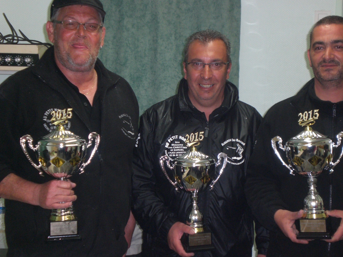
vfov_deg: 21.0
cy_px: 139
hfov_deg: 27.8
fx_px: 694
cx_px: 184
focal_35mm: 70
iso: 200
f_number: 4
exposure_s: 1/60
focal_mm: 10.4
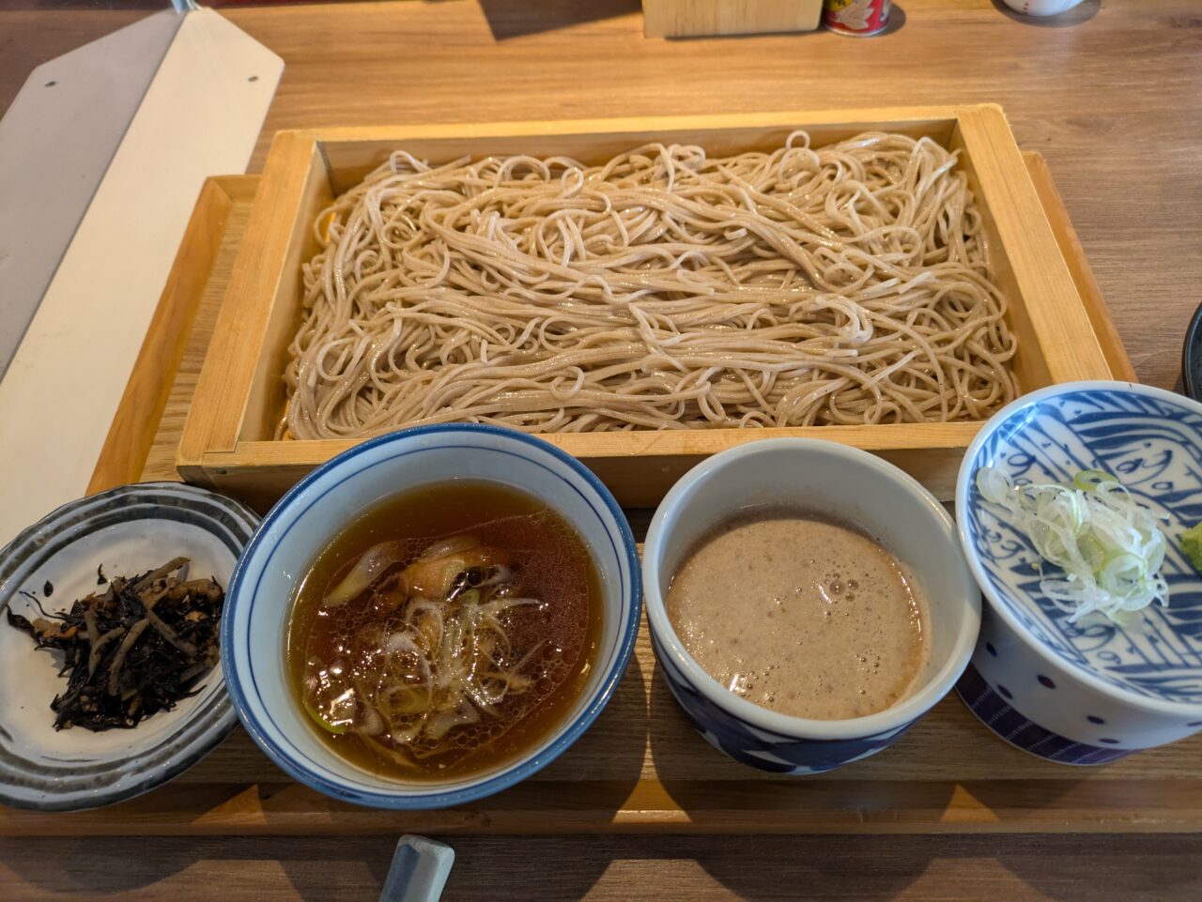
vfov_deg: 54.9
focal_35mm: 25
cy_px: 451
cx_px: 601
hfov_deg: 69.4
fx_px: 868
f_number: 1.89
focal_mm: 5.43
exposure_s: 1/40
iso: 280
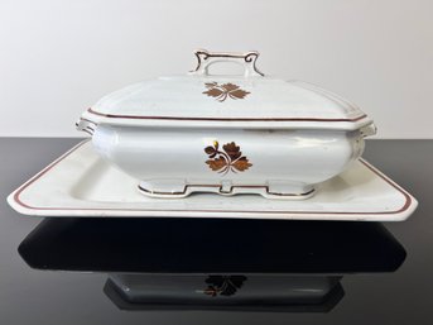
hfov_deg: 67.3
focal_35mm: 26
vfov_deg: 53.0
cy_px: 162
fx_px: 325
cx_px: 216
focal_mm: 5.7
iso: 50
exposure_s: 1/360
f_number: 1.5
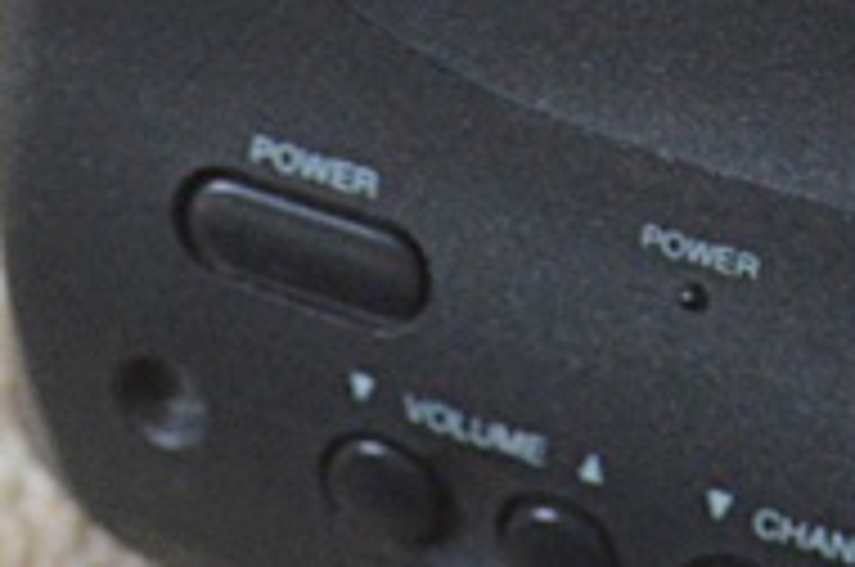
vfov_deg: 6.0
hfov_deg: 9.3
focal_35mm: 221
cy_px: 1132
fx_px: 5240
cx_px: -18
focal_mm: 28
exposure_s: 1/60
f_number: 4
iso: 2200
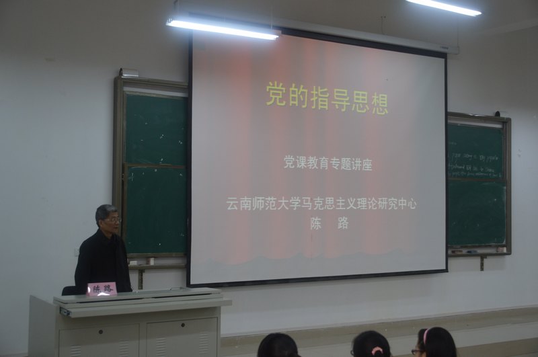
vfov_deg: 28.9
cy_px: 178
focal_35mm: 46
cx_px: 269
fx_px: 694
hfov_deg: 42.4
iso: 500
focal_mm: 31
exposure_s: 1/60
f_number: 4
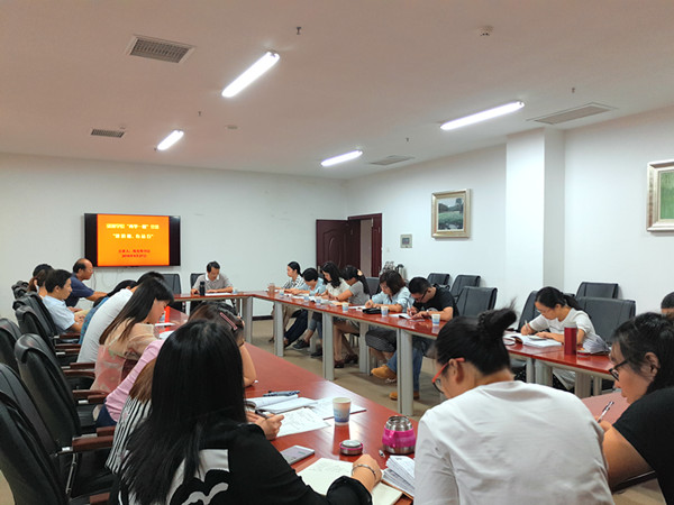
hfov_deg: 58.4
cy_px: 252
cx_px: 337
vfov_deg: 45.4
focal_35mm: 31
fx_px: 604
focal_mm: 4.73
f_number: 2.2
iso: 200
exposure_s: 1/33
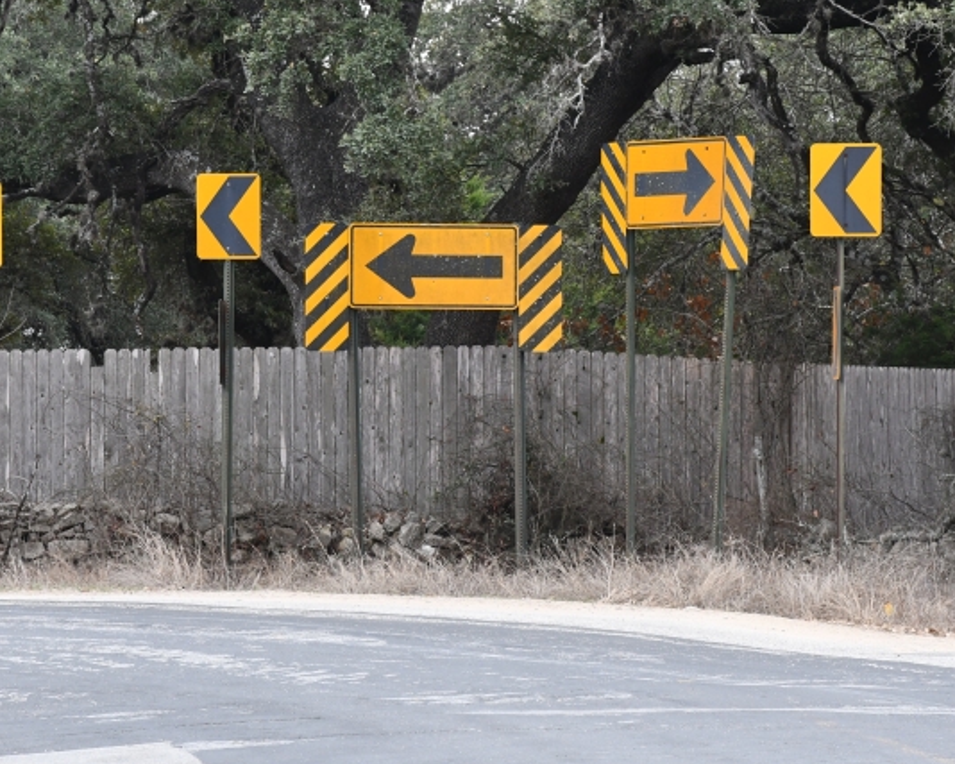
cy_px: 270
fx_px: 7800
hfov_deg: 7.0
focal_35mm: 276
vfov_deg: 5.6
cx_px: 397
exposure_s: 1/200
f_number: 7.1
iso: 640
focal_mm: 105
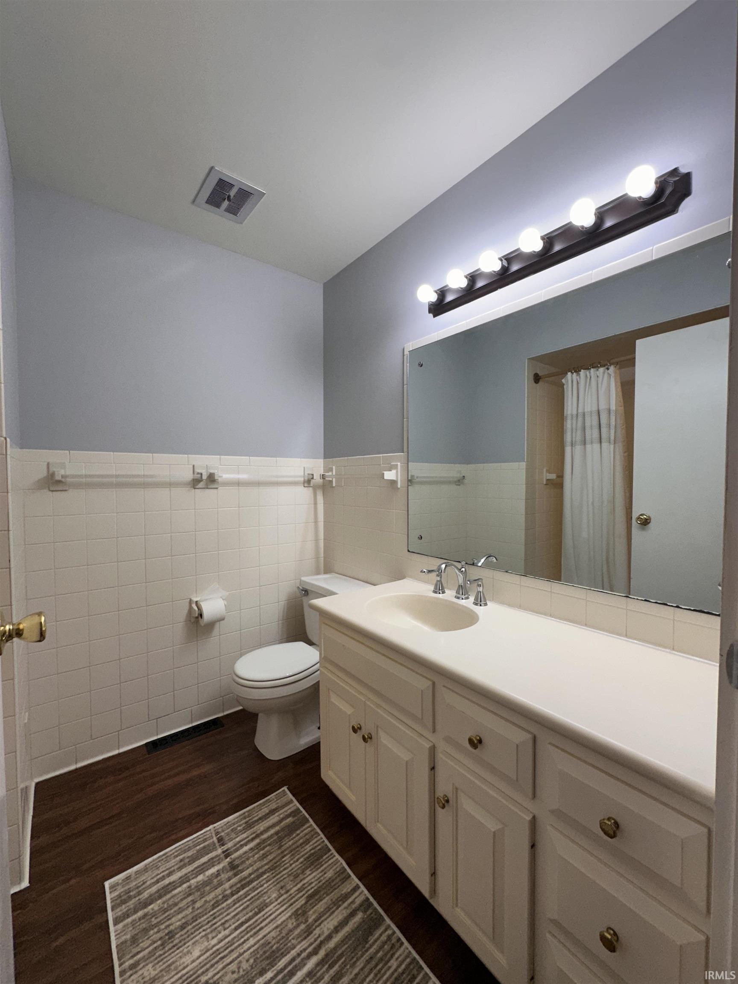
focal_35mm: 14
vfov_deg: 102.1
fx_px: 398
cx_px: 369
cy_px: 492
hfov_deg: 85.7
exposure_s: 1/120
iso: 80
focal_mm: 2.22
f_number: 2.2
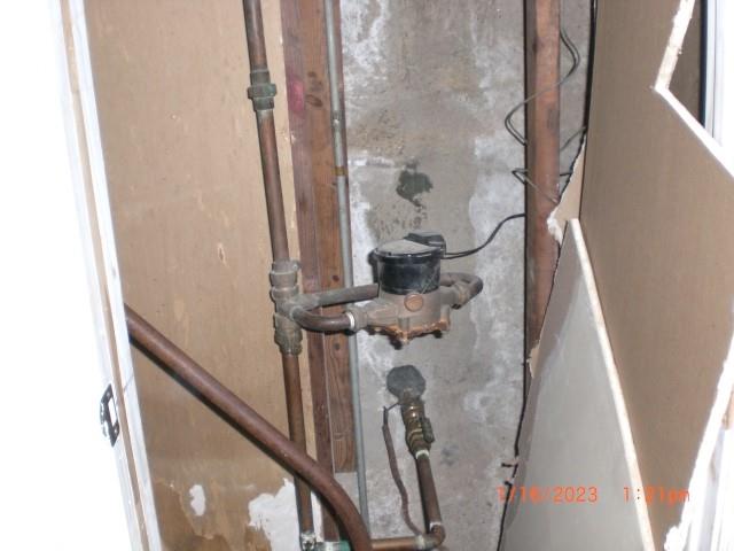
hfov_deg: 49.0
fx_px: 806
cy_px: 276
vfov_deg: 37.7
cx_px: 367
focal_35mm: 38
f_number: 3.1
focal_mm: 6.3
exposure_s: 1/60
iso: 200
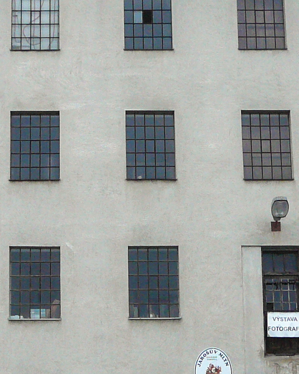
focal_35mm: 89
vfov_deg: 21.4
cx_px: 97
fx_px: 985
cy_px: 259
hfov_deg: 17.2
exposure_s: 1/30
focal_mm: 5.2
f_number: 2.8
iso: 200
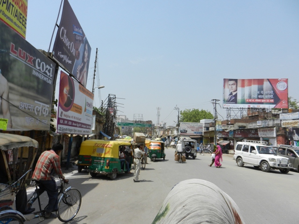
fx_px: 216
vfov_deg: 54.9
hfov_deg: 69.4
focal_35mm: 25
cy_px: 112
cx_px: 150
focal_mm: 4.5
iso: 160
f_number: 3.5
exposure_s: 1/1600
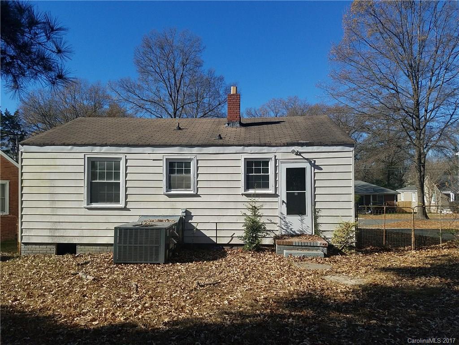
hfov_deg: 67.3
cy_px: 172
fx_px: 345
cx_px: 230
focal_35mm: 26
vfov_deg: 53.1
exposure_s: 1/2976
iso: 50
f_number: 1.7
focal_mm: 4.2
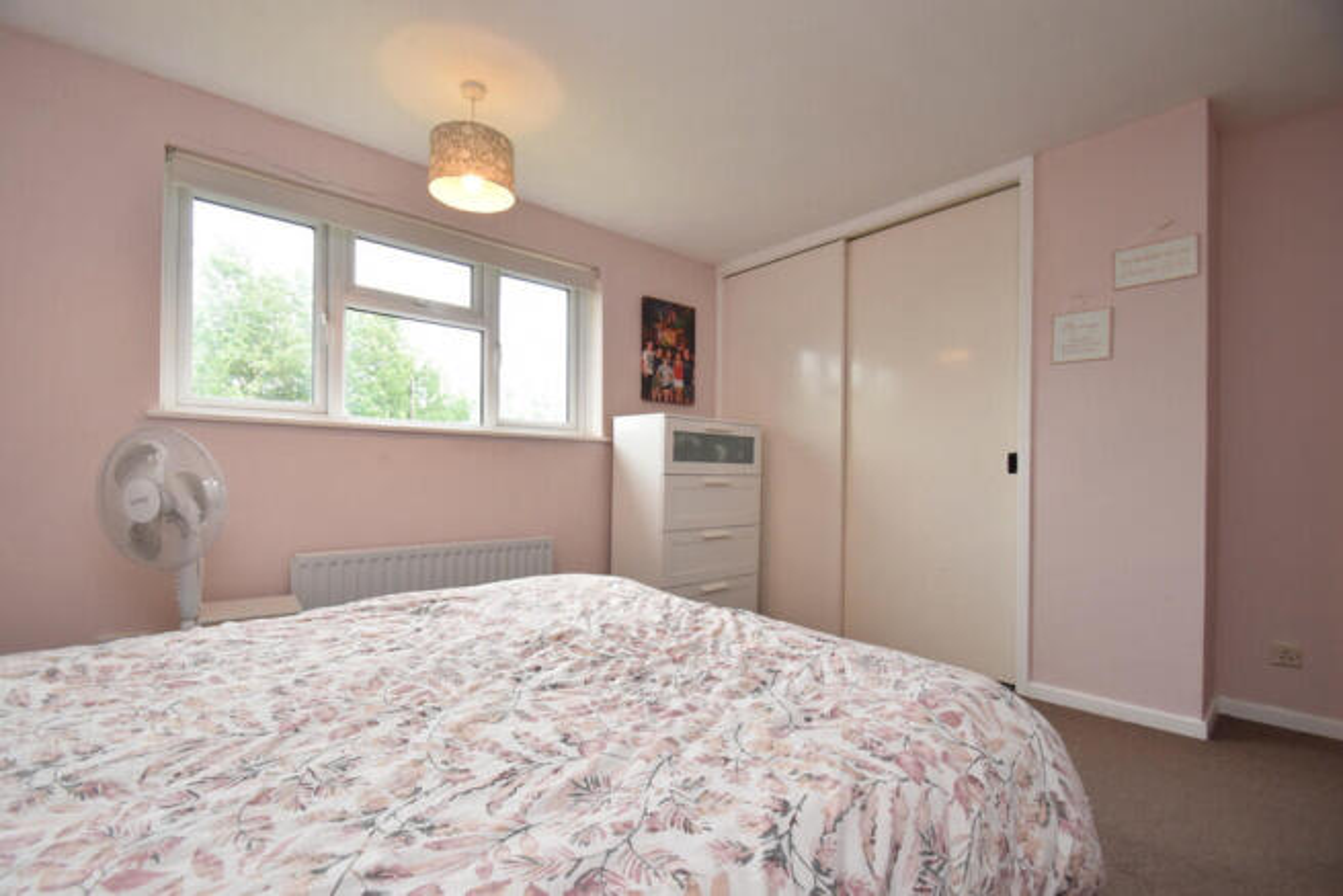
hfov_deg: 100.4
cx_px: 672
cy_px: 448
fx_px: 560
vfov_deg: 77.4
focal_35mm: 15
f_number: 5
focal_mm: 10
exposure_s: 1/200
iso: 500
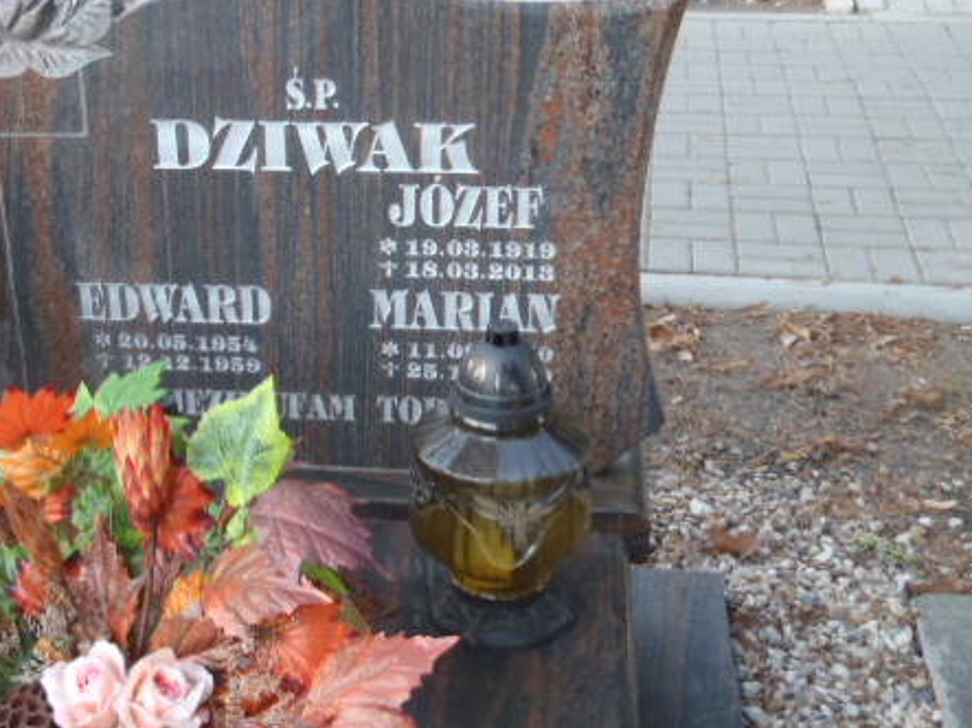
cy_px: 360
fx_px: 1460
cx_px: 355
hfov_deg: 36.6
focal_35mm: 52
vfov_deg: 28.0
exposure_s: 1/40
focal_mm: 6.53
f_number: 4.1
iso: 125
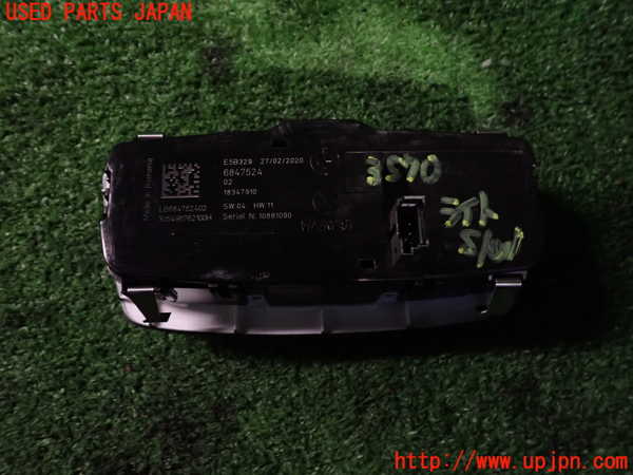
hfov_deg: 60.0
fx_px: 549
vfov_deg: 46.8
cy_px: 238
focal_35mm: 30
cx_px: 316
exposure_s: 1/30
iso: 400
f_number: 2.3
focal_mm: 5.4
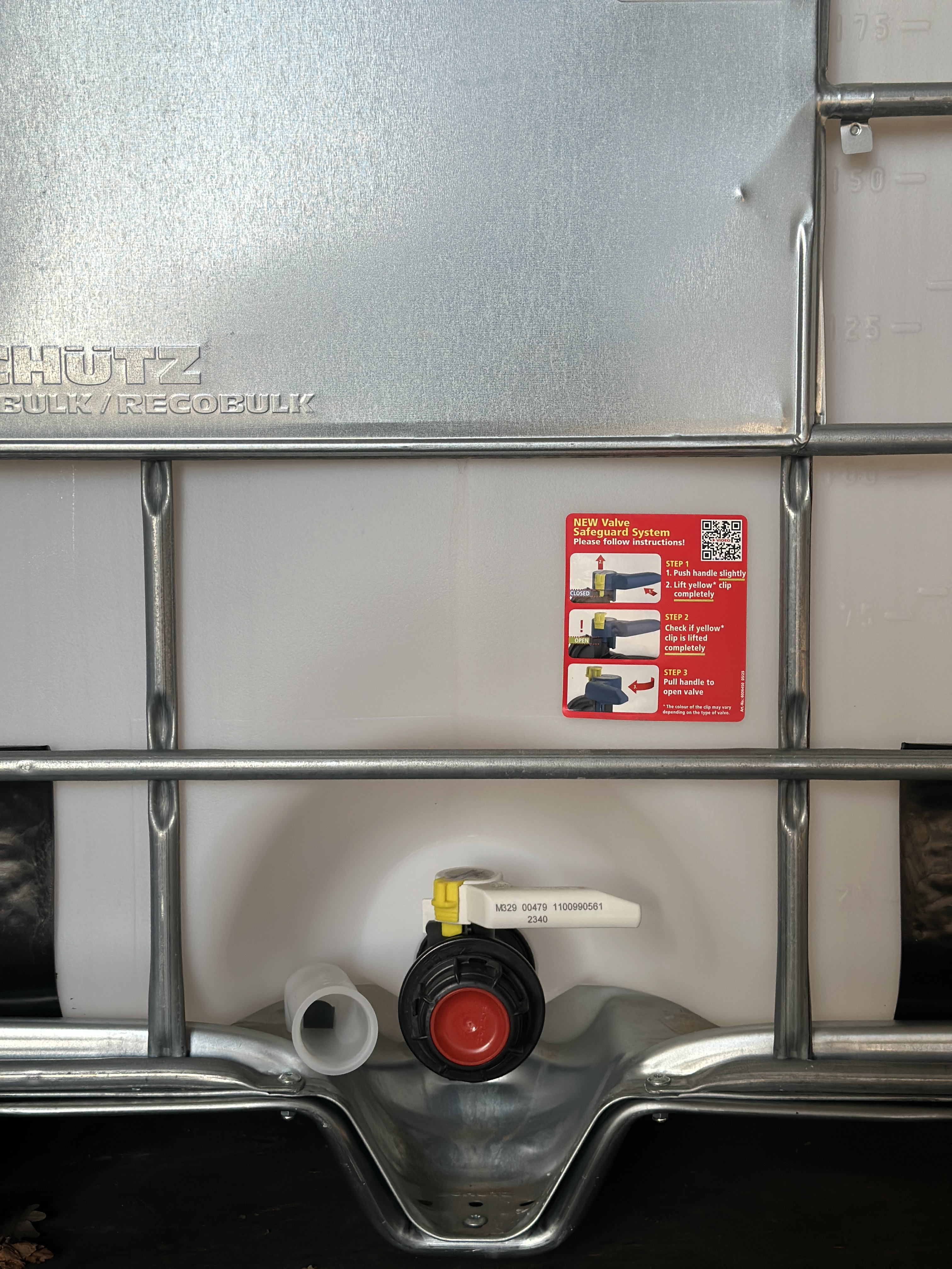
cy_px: 634
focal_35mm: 48
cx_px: 476
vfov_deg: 39.7
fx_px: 1760
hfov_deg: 30.3
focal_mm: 6.86
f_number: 1.78
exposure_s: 1/245
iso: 80
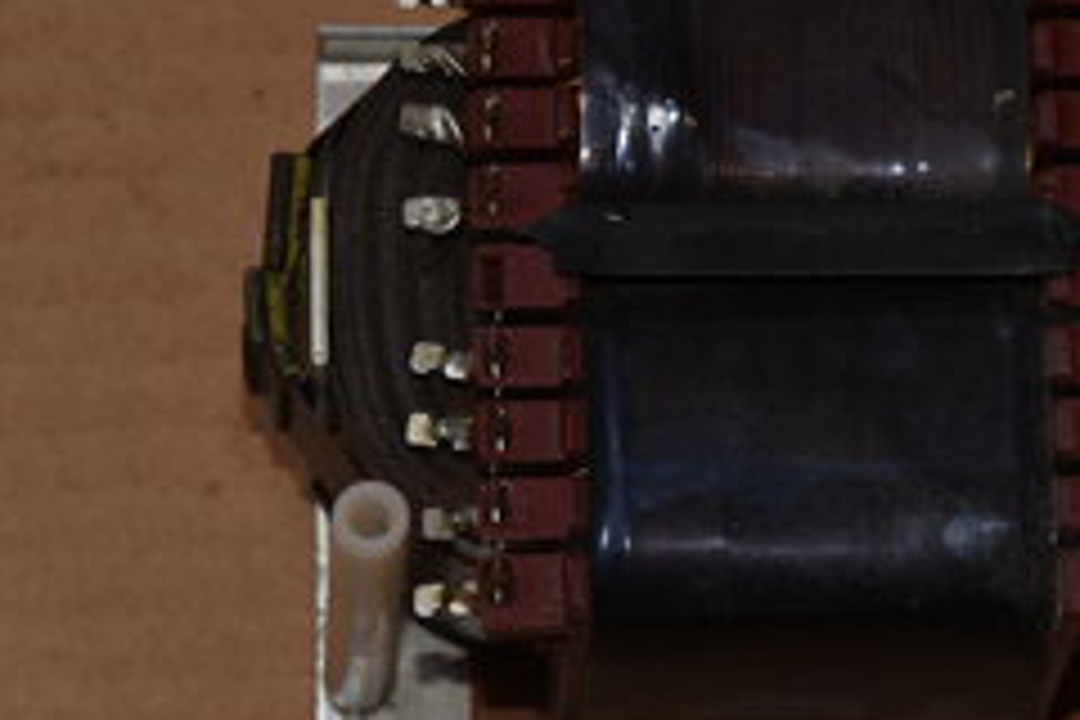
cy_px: 295
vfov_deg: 7.8
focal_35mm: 175
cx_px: 702
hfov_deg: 11.7
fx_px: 5250
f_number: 18
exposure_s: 1/60
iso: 100
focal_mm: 105
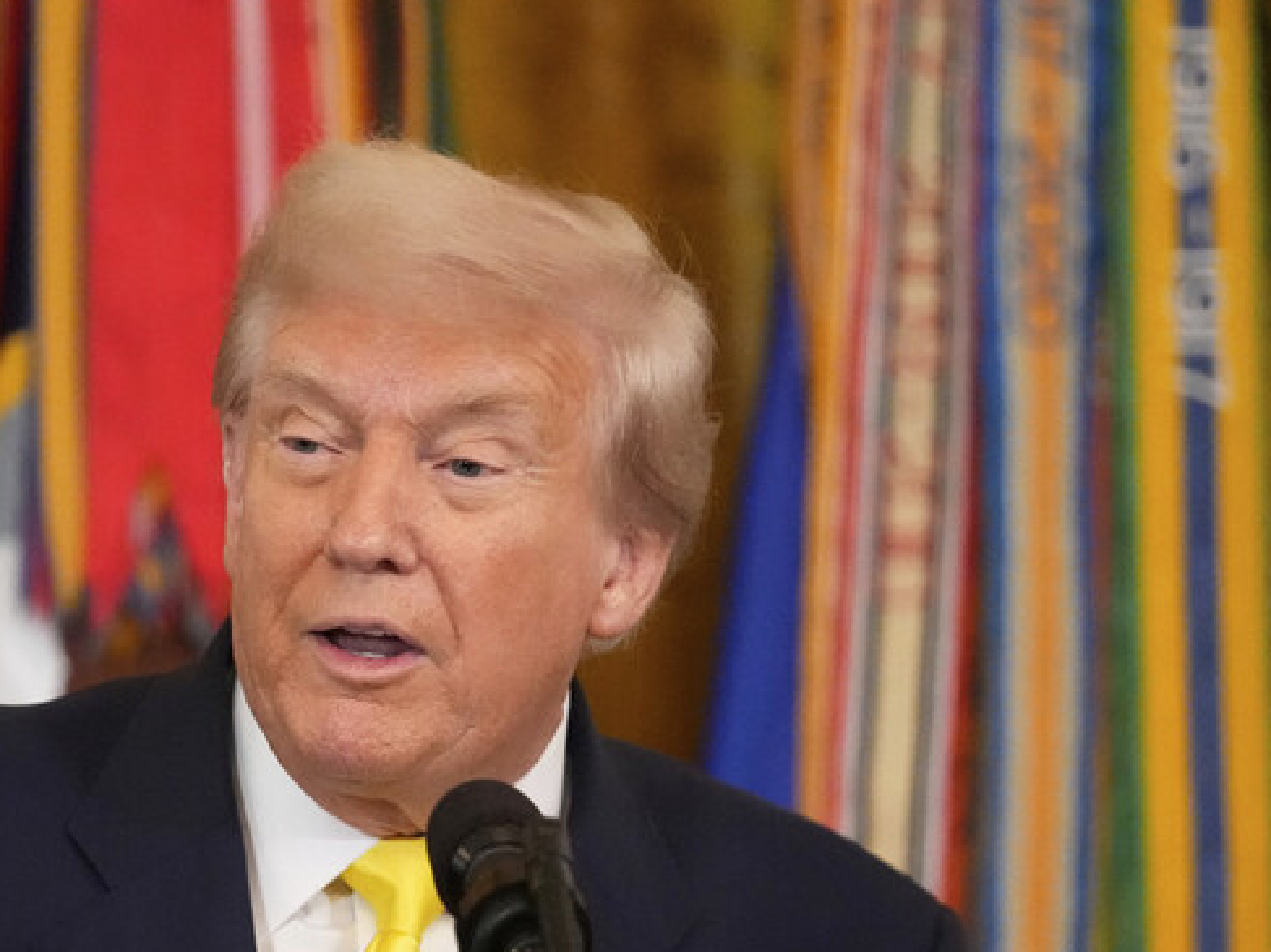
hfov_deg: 4.2
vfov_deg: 3.1
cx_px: 287
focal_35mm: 474
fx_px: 17400
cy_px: 678
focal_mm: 200
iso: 8000
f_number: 2.8
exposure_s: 1/400
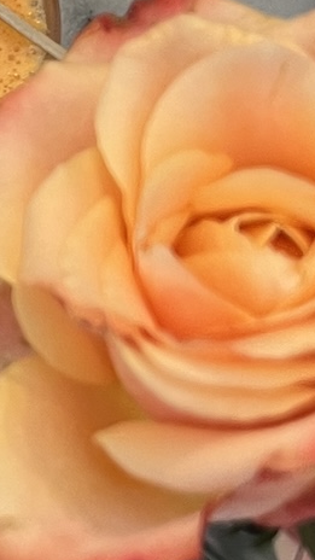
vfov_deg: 17.6
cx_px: -562
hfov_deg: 8.6
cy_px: 227
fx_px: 1812
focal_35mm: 122
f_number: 1.5
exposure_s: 1/50
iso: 80
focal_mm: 5.7
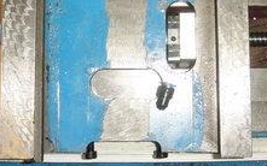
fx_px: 531
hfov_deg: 28.2
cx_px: 139
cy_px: 34
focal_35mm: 73
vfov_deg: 17.7
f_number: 3.9
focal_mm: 6.66
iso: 250
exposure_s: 1/40
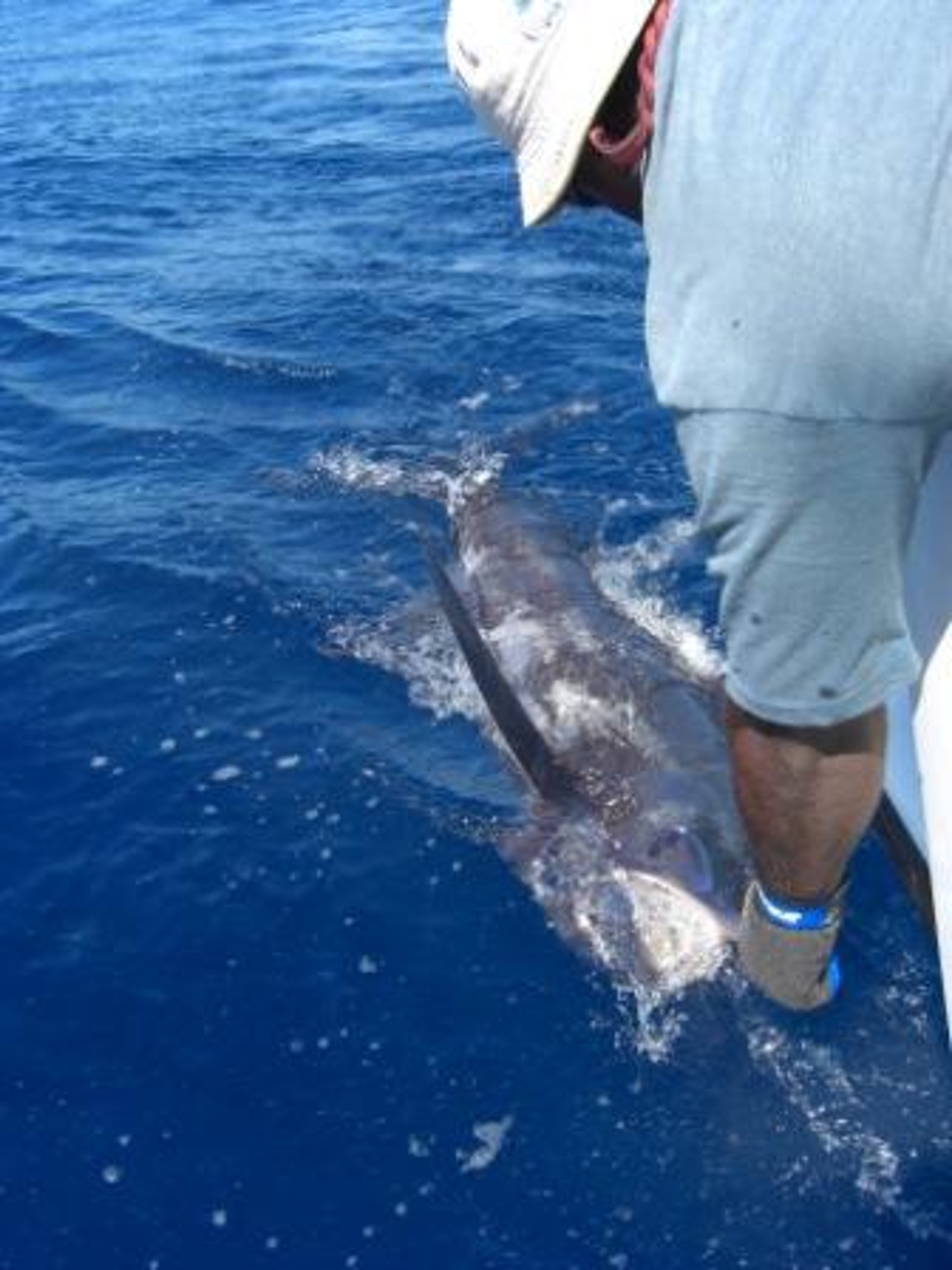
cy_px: 635
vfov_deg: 49.0
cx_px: 476
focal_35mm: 38
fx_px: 1393
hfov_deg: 37.7
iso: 80
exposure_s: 1/400
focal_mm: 7.9
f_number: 4
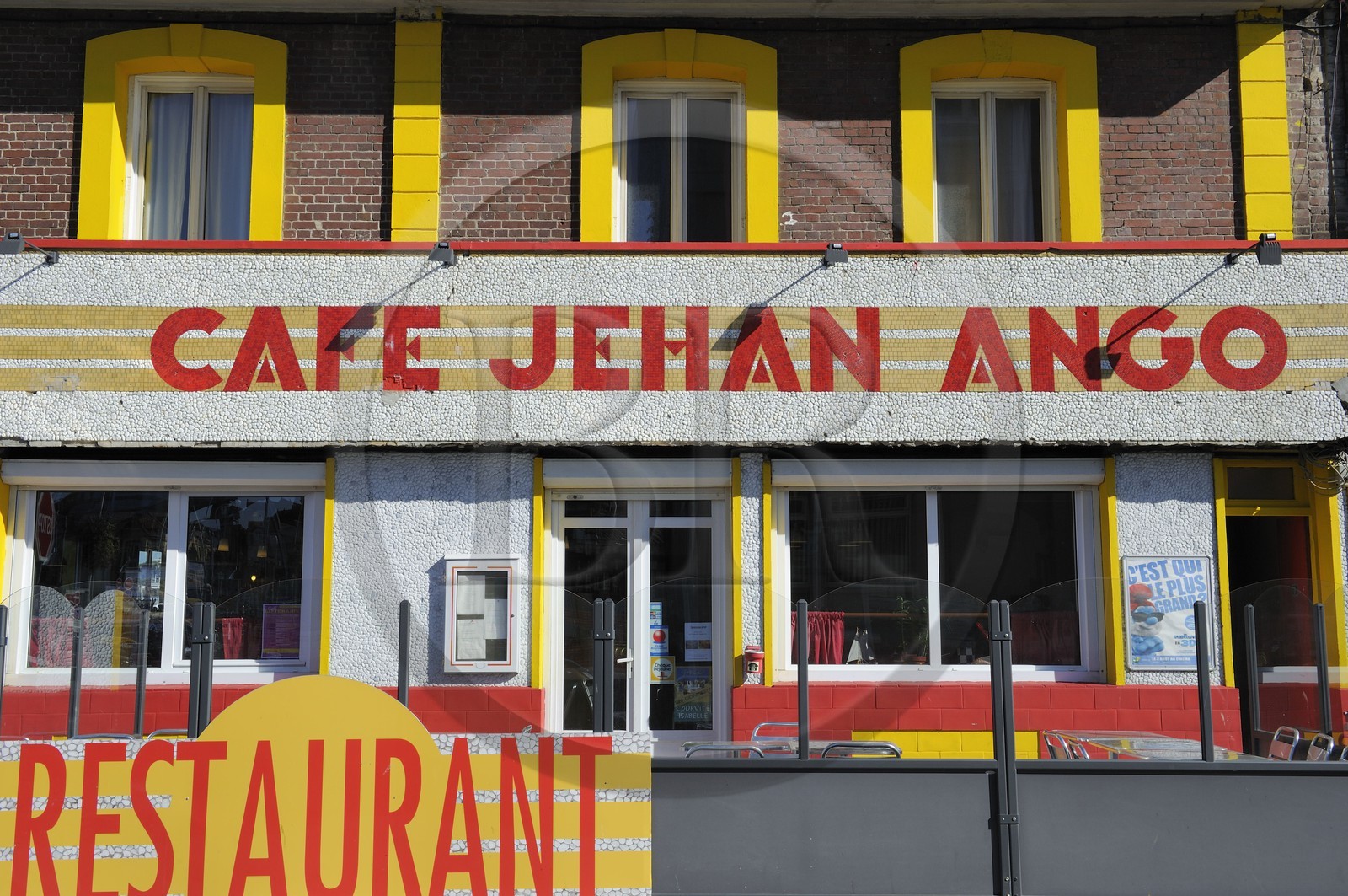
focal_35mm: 36
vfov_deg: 36.8
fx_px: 1346
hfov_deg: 53.2
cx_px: 674
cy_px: 448
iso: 200
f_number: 13
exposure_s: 1/200
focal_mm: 36
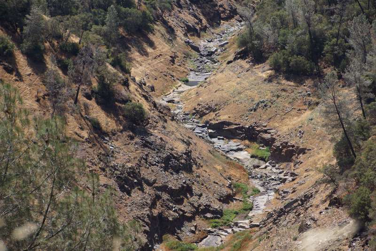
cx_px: 188
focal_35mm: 180
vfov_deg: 7.6
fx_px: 1879
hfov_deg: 11.4
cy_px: 126
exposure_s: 1/320
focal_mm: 120
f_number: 7.1
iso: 100
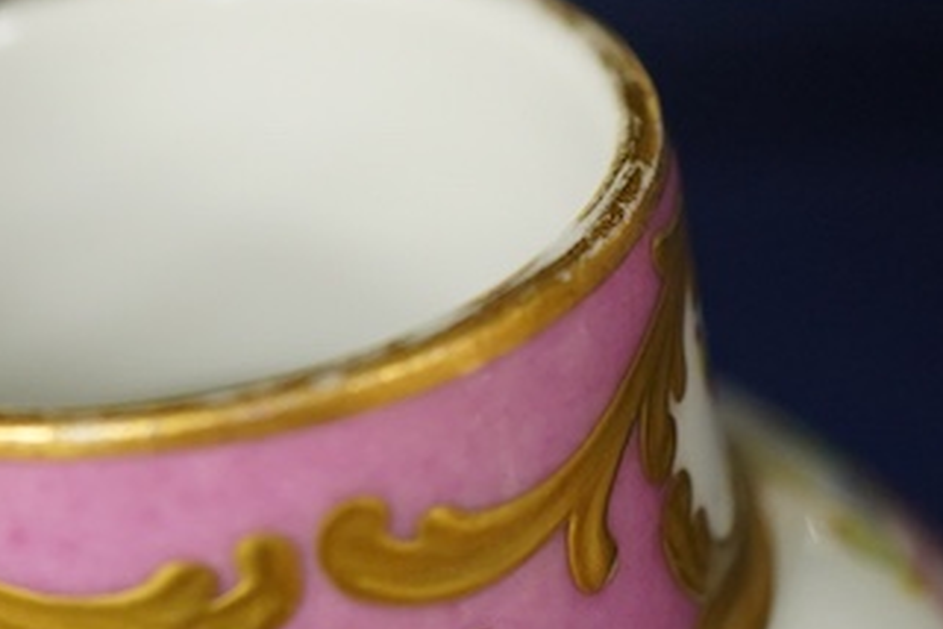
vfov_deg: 10.9
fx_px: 3300
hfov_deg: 16.1
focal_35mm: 126
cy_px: 179
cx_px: 129
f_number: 4
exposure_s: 1/125
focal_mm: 30
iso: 1250
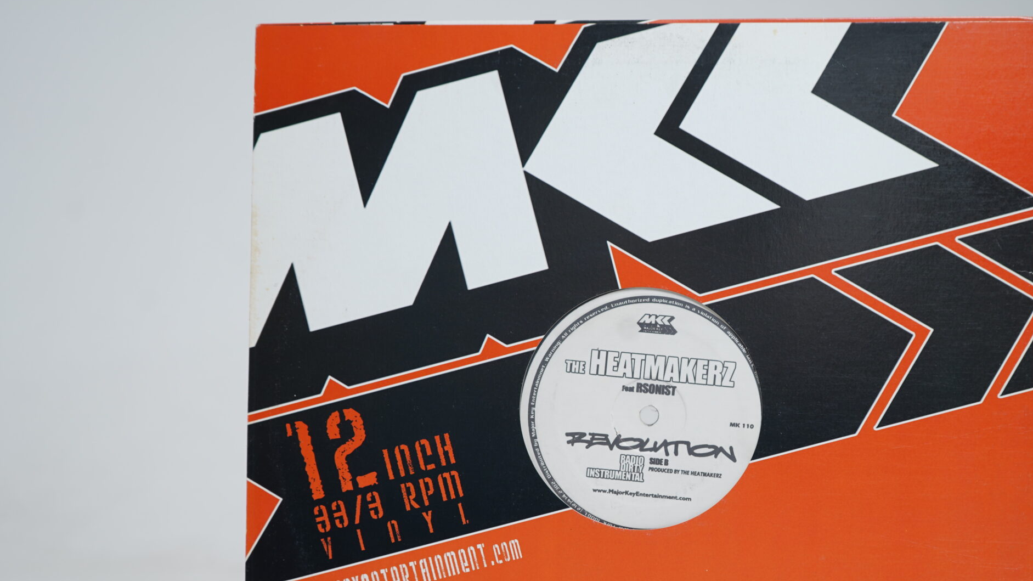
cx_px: 650
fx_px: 1287
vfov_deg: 25.2
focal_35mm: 47
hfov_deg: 43.4
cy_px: 417
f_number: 5
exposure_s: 1/6
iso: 64
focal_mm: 33
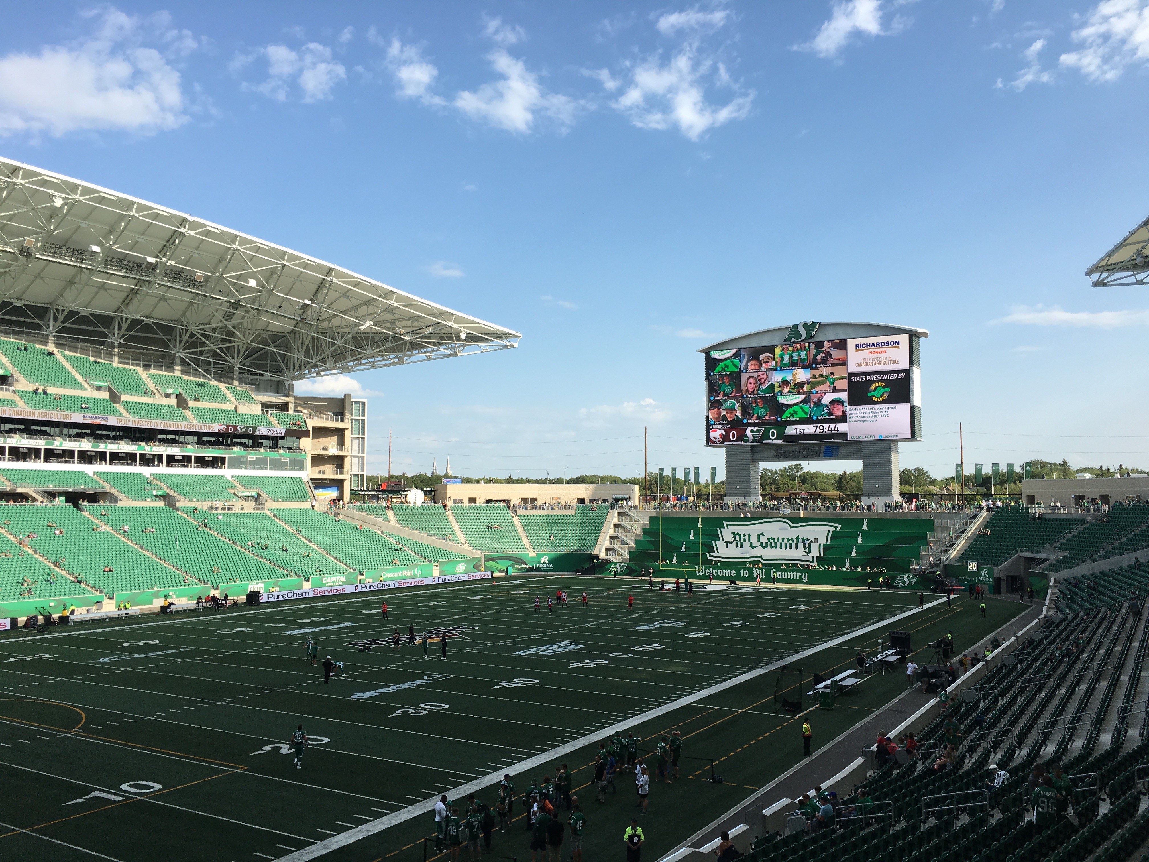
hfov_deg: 61.7
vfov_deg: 48.2
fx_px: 963
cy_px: 431
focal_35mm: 29
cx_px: 574
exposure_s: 1/1068
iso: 25
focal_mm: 4.15
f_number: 2.2
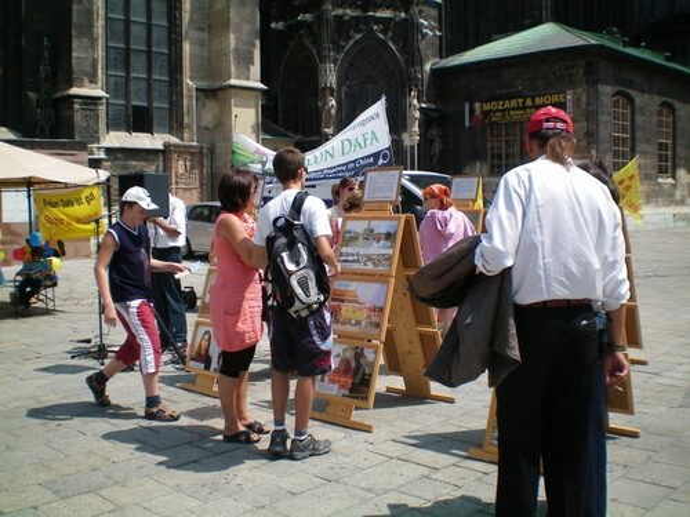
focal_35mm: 38
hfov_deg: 49.0
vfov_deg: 37.7
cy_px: 258
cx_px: 345
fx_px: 757
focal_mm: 6.3
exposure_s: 1/500
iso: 64
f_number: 4.6
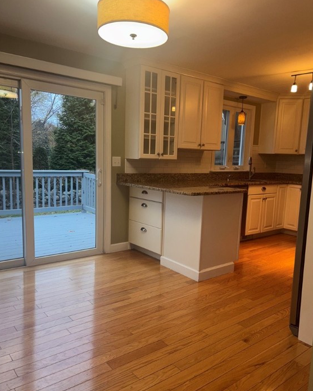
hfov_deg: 51.5
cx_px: 159
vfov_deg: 62.2
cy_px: 201
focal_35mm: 28
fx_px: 324
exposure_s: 1/30
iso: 64
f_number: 1.6
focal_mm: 5.96
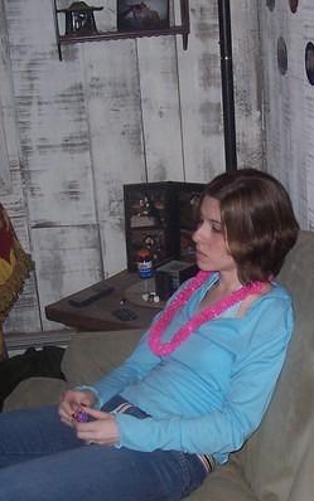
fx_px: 862
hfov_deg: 20.5
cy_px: 321
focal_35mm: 63
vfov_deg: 32.3
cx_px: 241
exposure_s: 1/60
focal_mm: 5.6
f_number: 2.8
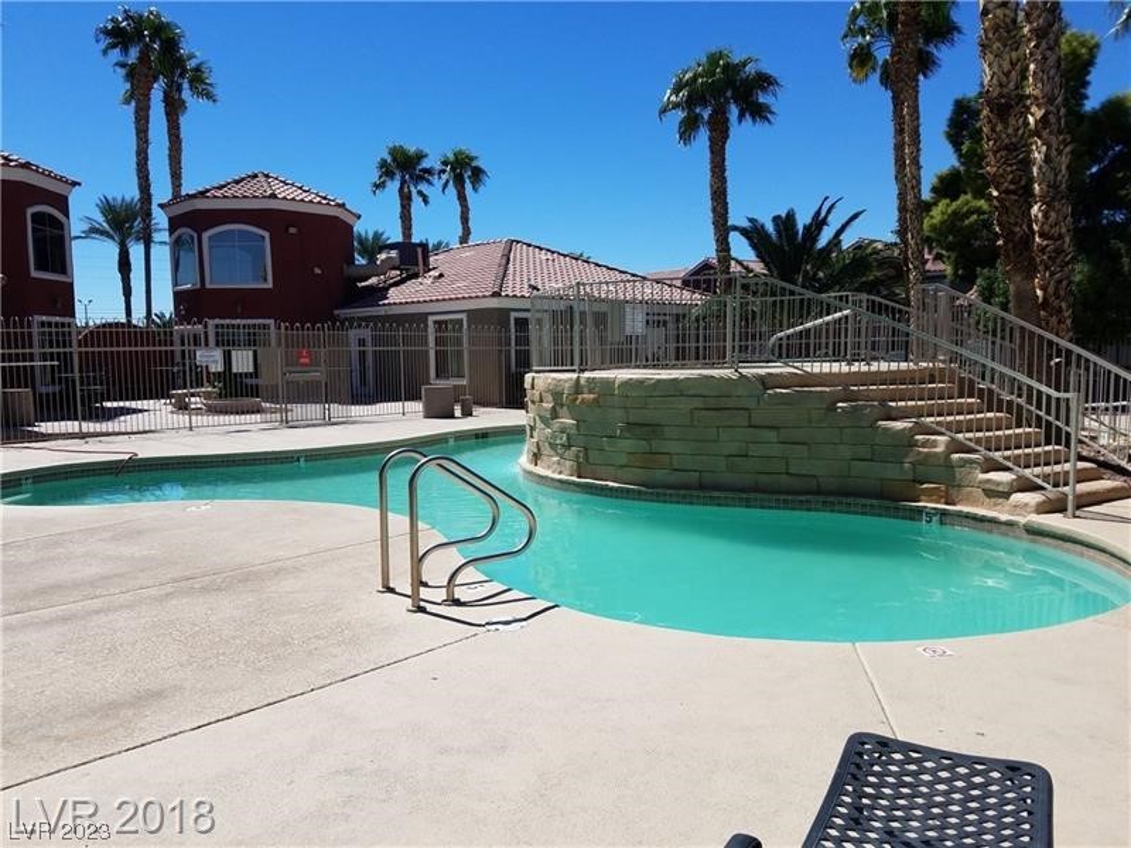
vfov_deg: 53.1
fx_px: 849
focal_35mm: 26
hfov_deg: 67.3
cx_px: 566
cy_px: 424
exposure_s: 1/4008
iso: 50
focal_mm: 4.2
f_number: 1.7
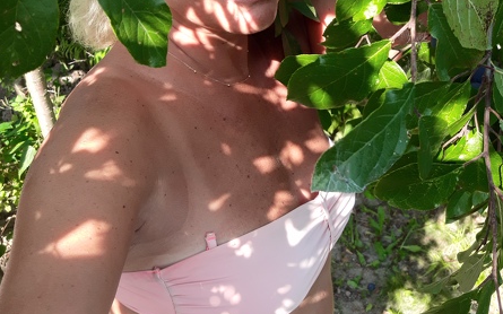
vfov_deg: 31.3
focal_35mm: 40
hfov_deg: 49.3
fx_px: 548
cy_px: 72
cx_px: 250
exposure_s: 1/142
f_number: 1.9
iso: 40
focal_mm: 3.34
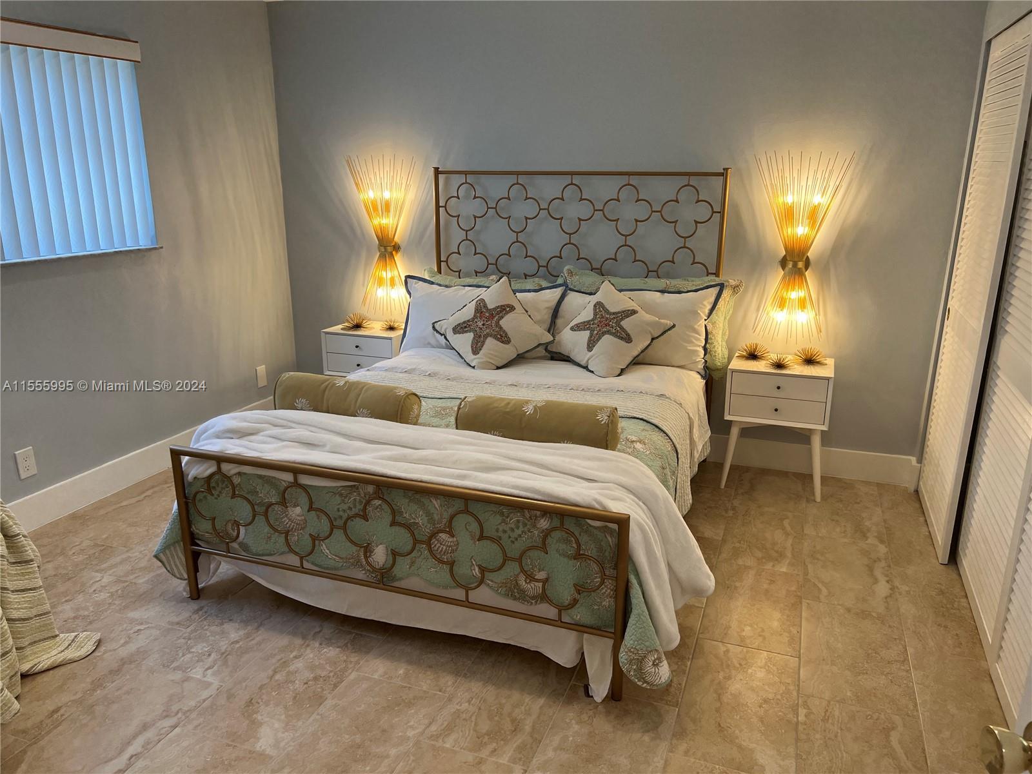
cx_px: 516
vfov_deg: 53.1
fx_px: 775
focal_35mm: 26
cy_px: 387
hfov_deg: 67.3
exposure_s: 1/170
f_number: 1.5
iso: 50
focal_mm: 5.7
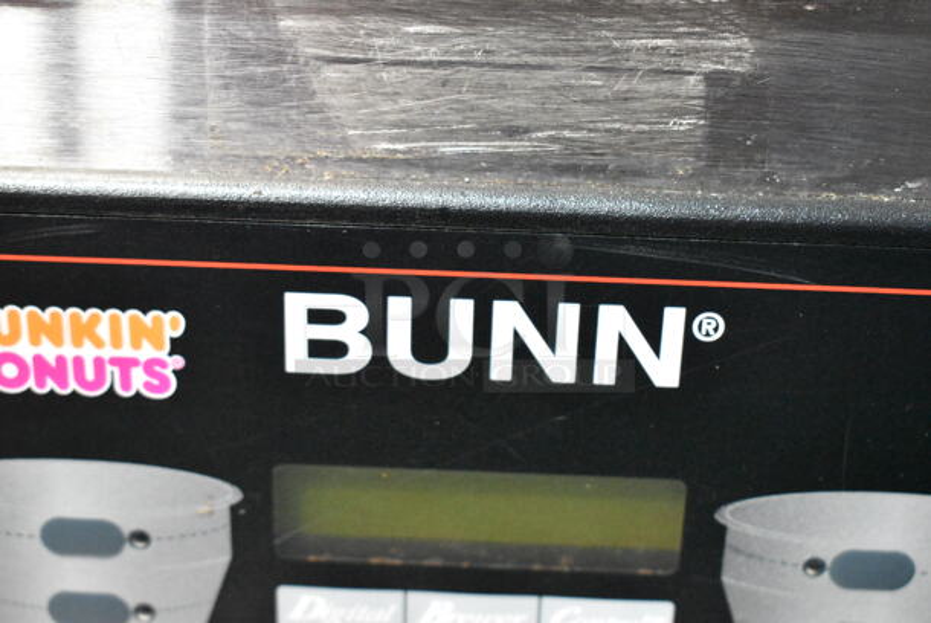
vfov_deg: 23.8
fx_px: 1475
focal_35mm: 57
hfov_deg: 35.0
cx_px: 466
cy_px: 312
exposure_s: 1/160
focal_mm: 38
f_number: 6.3
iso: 6400
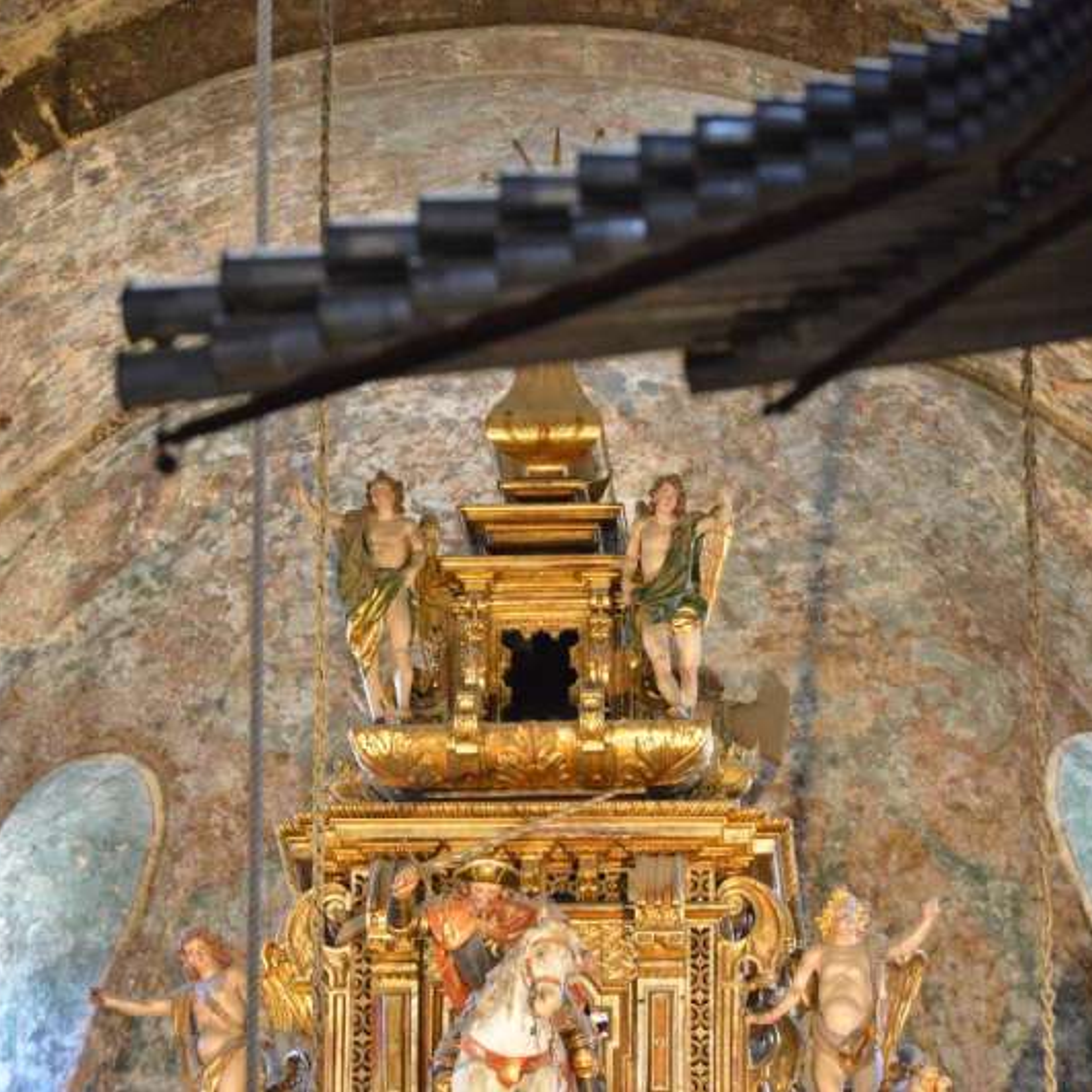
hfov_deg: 7.0
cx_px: 461
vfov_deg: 7.0
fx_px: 8923
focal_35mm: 250
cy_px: 545
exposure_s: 1/60
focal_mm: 195
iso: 6400
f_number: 5.6
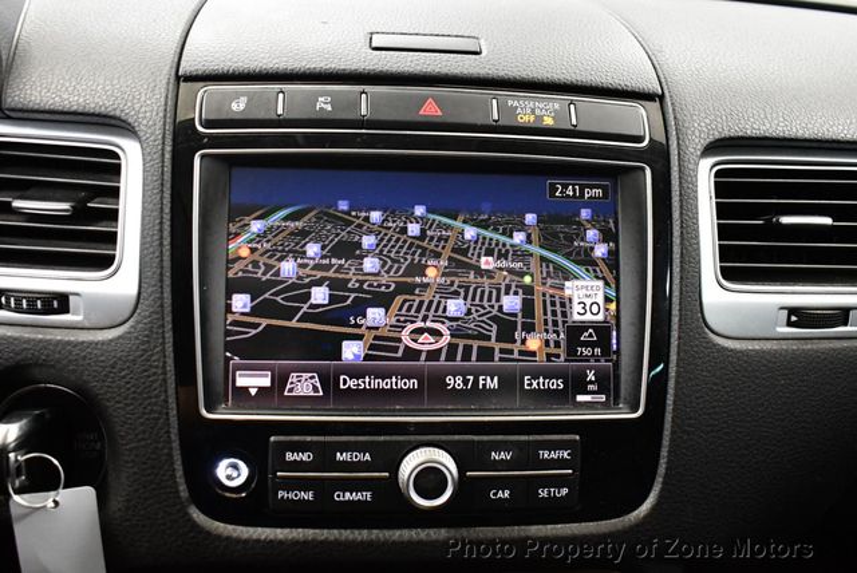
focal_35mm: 36
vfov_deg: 36.9
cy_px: 286
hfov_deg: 53.1
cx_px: 428
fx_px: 858
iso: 3200
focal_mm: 18
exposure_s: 1/80
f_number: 3.5
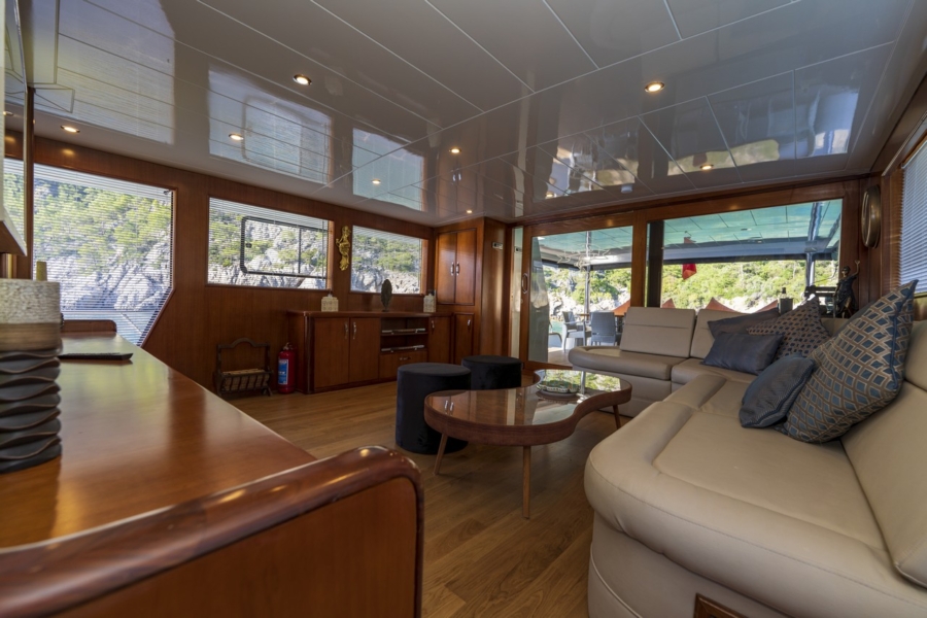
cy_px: 309
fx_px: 360
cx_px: 464
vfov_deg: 81.2
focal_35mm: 14
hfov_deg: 104.3
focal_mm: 14
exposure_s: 1/20
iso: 100
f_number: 5.6
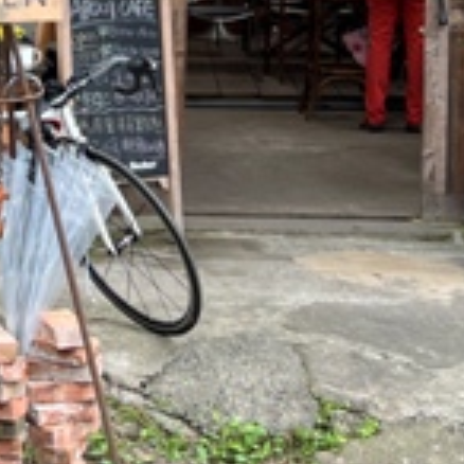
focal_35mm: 126
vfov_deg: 13.5
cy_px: -92
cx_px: 137
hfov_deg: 13.8
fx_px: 1911
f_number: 1.5
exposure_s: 1/402
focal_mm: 5.7
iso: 50
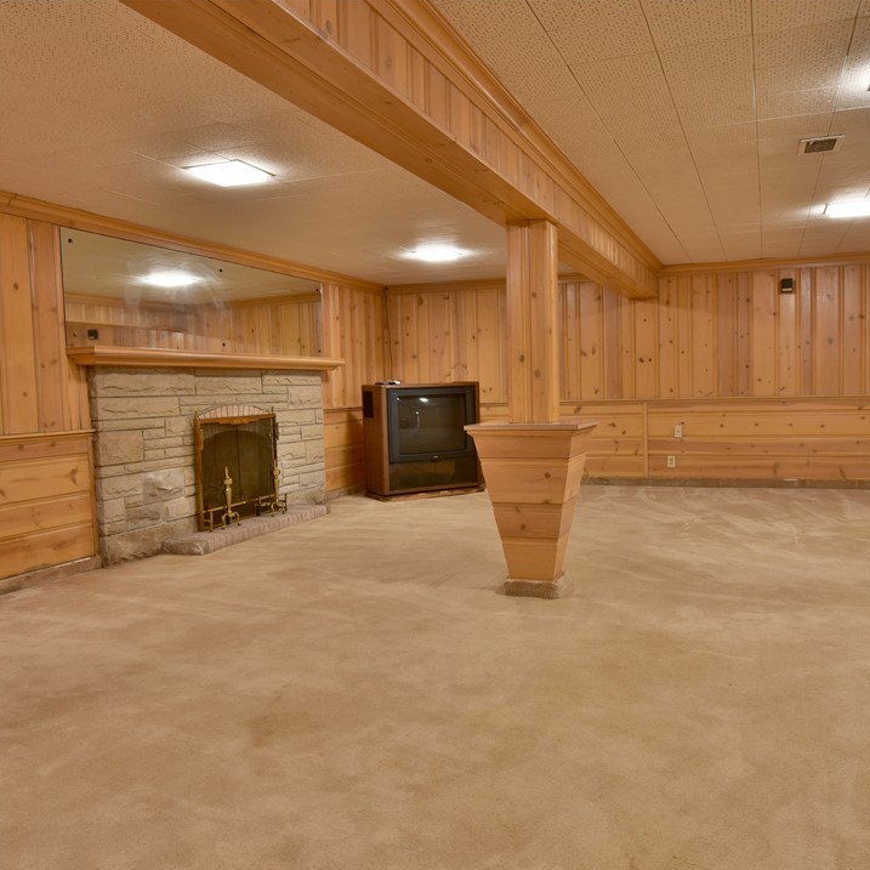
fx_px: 768
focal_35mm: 27
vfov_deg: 59.1
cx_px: 454
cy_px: 436
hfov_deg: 59.0
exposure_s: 1/1.6
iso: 200
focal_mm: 14
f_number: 5.6
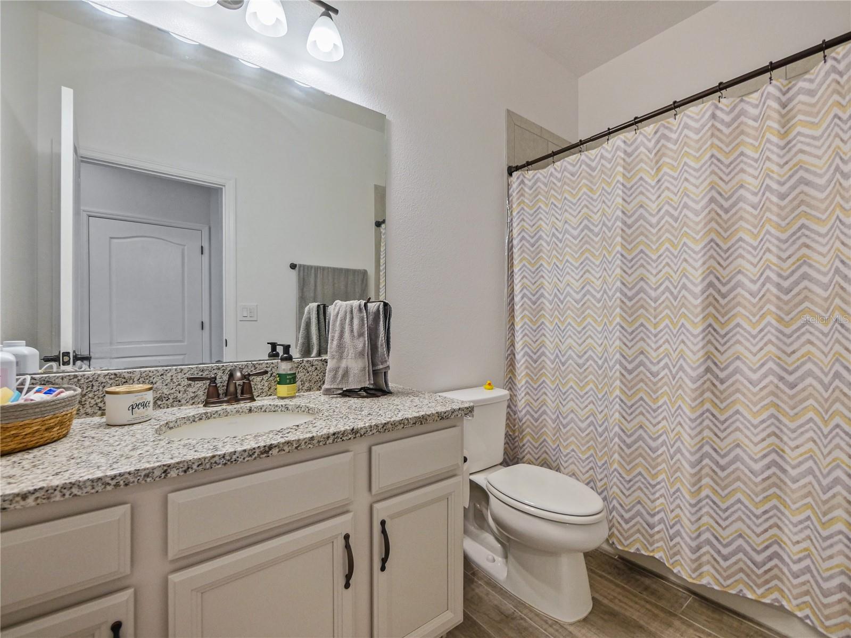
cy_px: 319
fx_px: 344
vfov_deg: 85.7
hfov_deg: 102.1
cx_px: 426
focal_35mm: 14
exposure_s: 1/60
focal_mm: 7
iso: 1250
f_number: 4
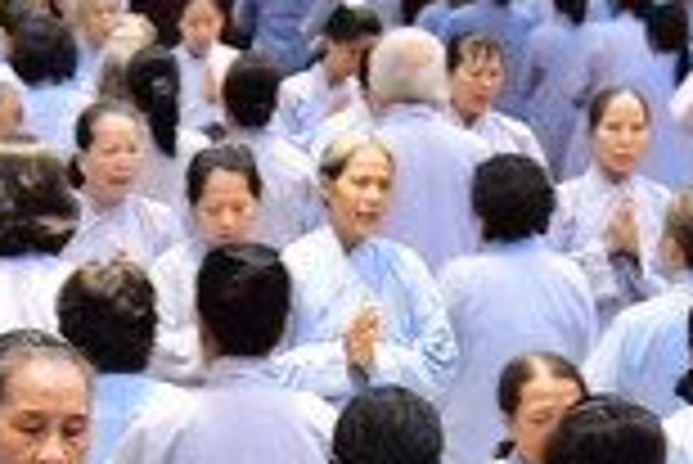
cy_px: 685
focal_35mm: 211
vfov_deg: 6.4
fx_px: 4065
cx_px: 81
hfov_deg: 9.7
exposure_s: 1/30
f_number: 4
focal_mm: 50
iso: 1000
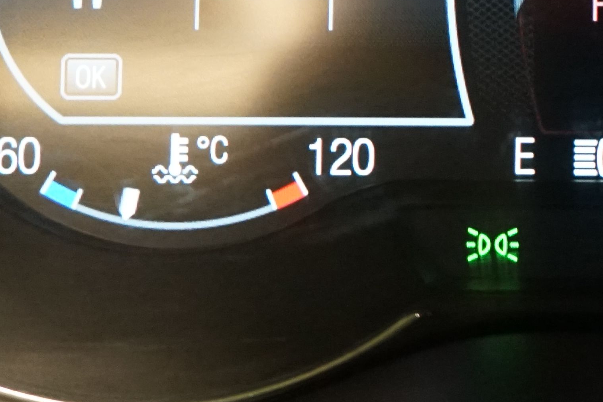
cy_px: -37
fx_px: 1926
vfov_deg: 11.7
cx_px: 799
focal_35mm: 115
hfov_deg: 16.7
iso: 3200
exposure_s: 1/60
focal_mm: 29
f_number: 3.5
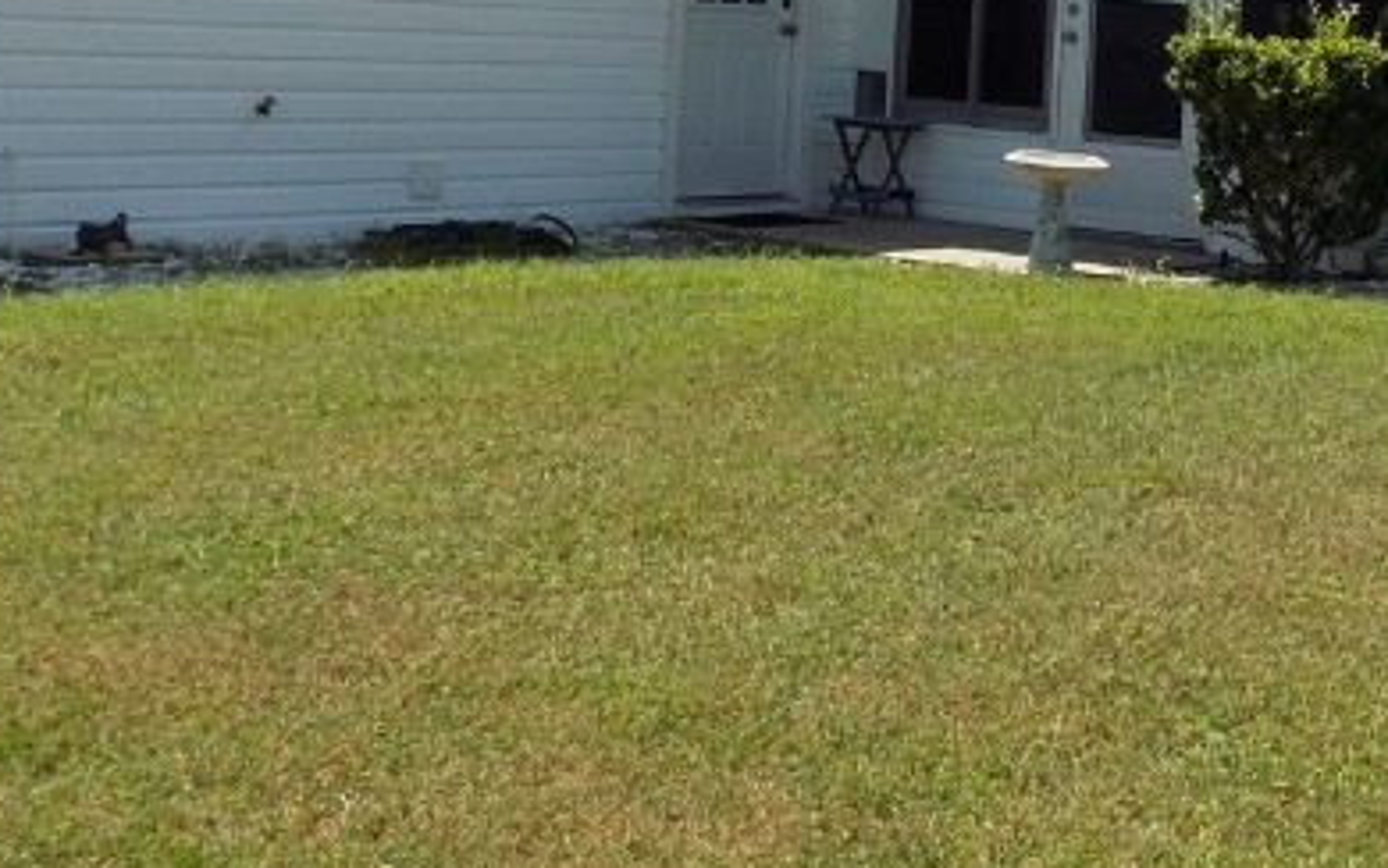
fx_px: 2422
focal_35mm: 64
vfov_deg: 20.1
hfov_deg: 30.8
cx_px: 1199
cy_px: 146
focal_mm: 4
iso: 80
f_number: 3.1
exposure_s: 1/1000
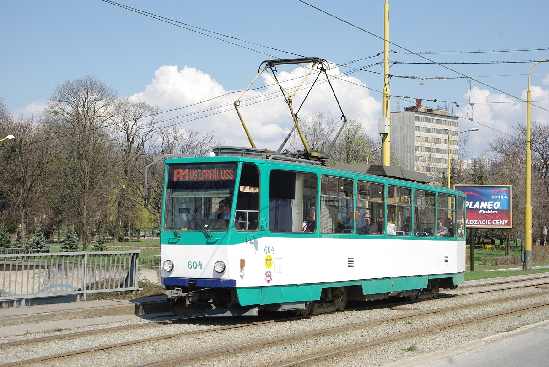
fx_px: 1023
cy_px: 184
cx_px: 274
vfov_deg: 20.4
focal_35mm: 67
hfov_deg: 30.0
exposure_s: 1/400
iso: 200
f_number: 8
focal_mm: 45
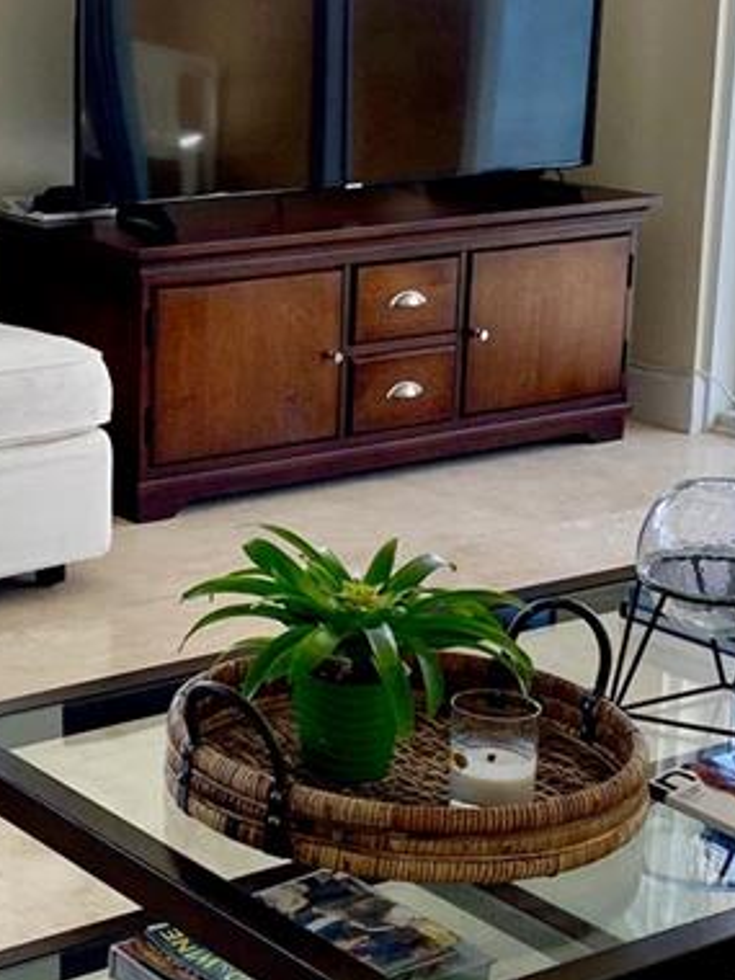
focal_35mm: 82
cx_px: 111
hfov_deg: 17.8
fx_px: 2321
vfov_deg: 23.8
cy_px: 469
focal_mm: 4.25
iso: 32
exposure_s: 1/121
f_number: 1.8
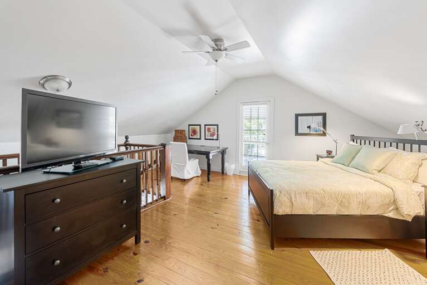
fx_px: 166
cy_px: 142
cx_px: 214
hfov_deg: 104.2
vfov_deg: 81.3
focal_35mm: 14
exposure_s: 4
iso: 100
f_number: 8
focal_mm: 14
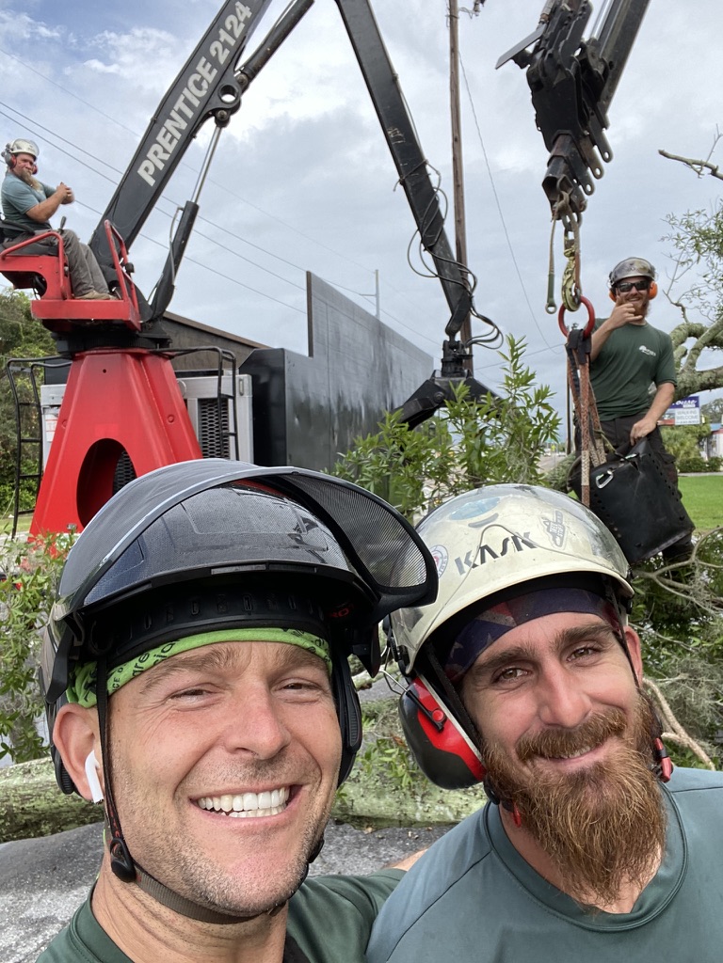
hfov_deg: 46.8
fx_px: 835
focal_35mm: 30
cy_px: 482
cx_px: 362
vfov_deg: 60.0
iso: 25
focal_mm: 2.71
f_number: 2.2
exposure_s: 1/200
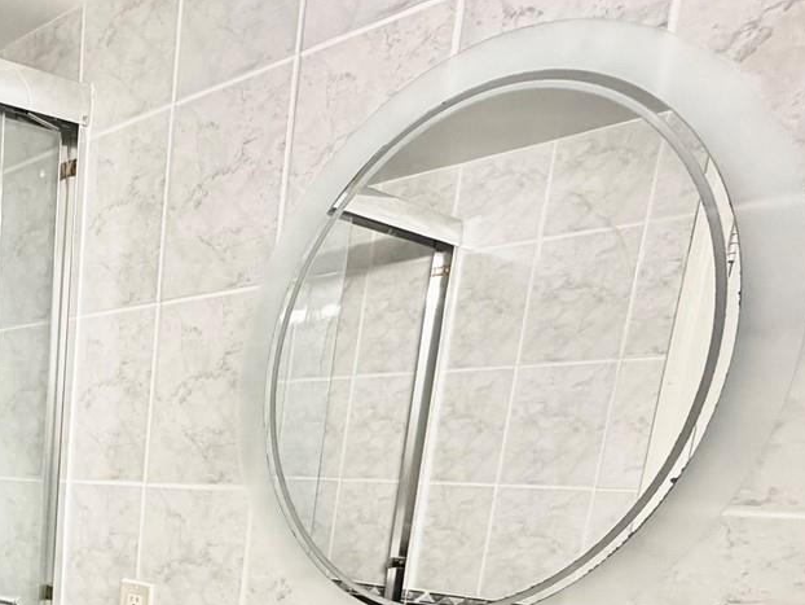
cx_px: -150
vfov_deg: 35.5
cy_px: 619
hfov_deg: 38.6
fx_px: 838
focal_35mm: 36
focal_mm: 2.22
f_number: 2.2
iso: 320
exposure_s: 1/120
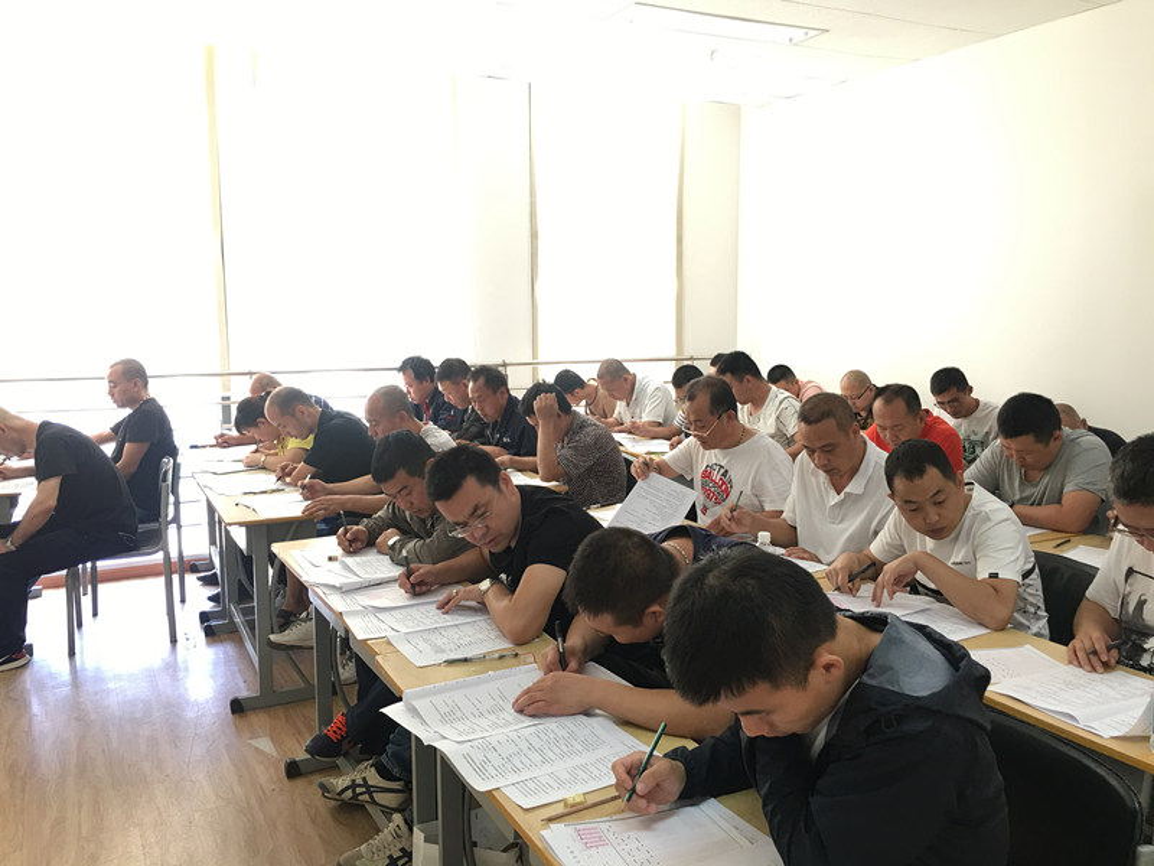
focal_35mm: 29
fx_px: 967
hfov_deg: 61.7
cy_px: 433
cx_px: 577
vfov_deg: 48.2
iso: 40
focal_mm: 4.15
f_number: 2.2
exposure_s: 1/17
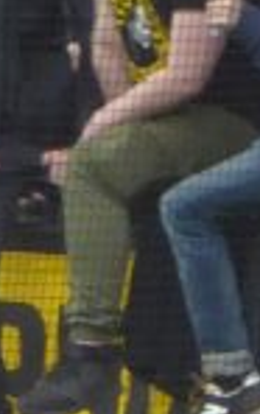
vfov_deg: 1.0
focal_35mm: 2144
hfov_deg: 0.6
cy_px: -123
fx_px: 24213
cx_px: -347
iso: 400
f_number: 7.1
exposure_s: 1/80
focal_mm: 53.8
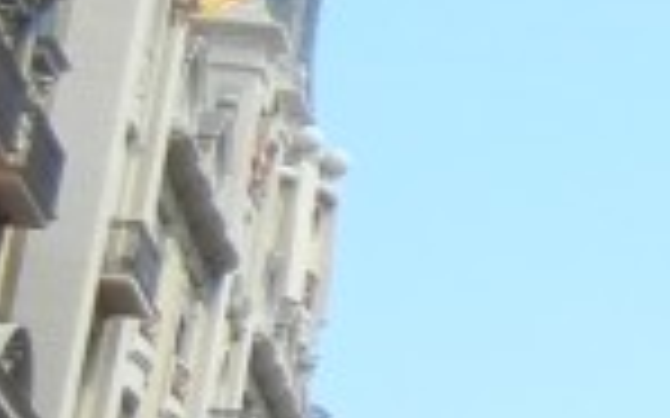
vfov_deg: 5.9
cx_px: 1569
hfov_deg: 8.8
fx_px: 3979
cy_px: -297
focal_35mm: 218
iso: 160
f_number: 3.5
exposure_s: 1/738
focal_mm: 5.4
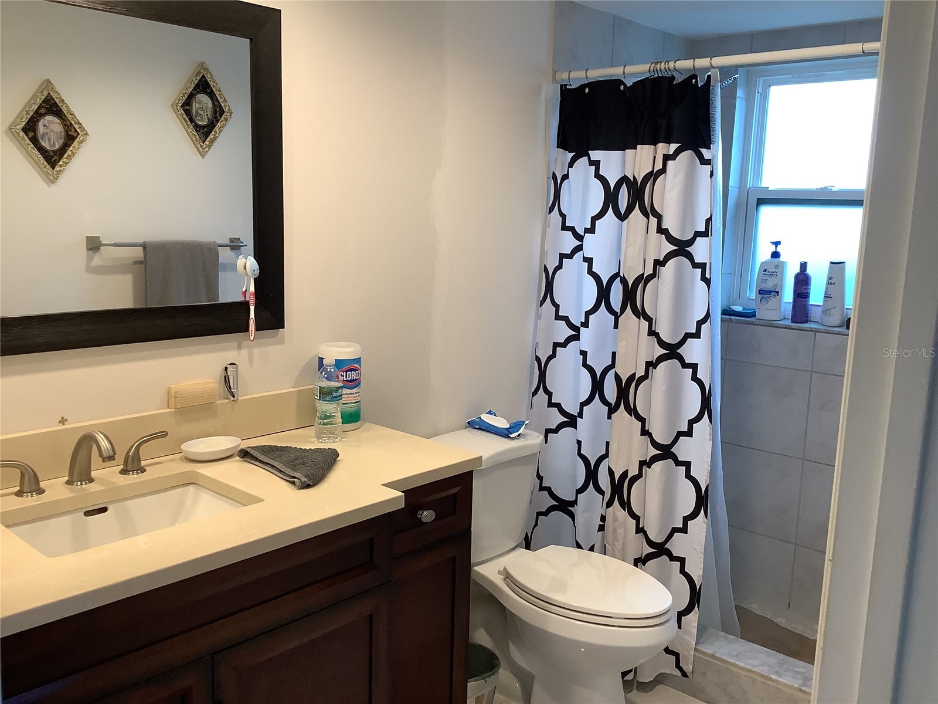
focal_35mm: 31
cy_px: 352
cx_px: 469
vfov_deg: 45.4
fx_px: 840
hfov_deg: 58.4
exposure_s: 1/60
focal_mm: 3.3
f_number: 2.4
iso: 100
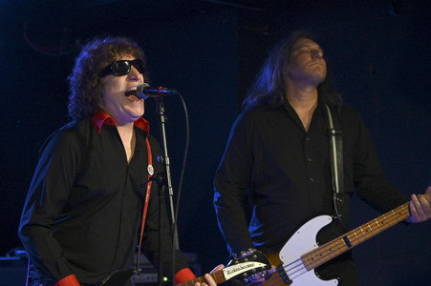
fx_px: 837
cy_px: 143
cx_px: 216
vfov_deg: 19.4
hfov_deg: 28.9
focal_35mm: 70
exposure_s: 1/250
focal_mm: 70
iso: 6400
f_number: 2.8
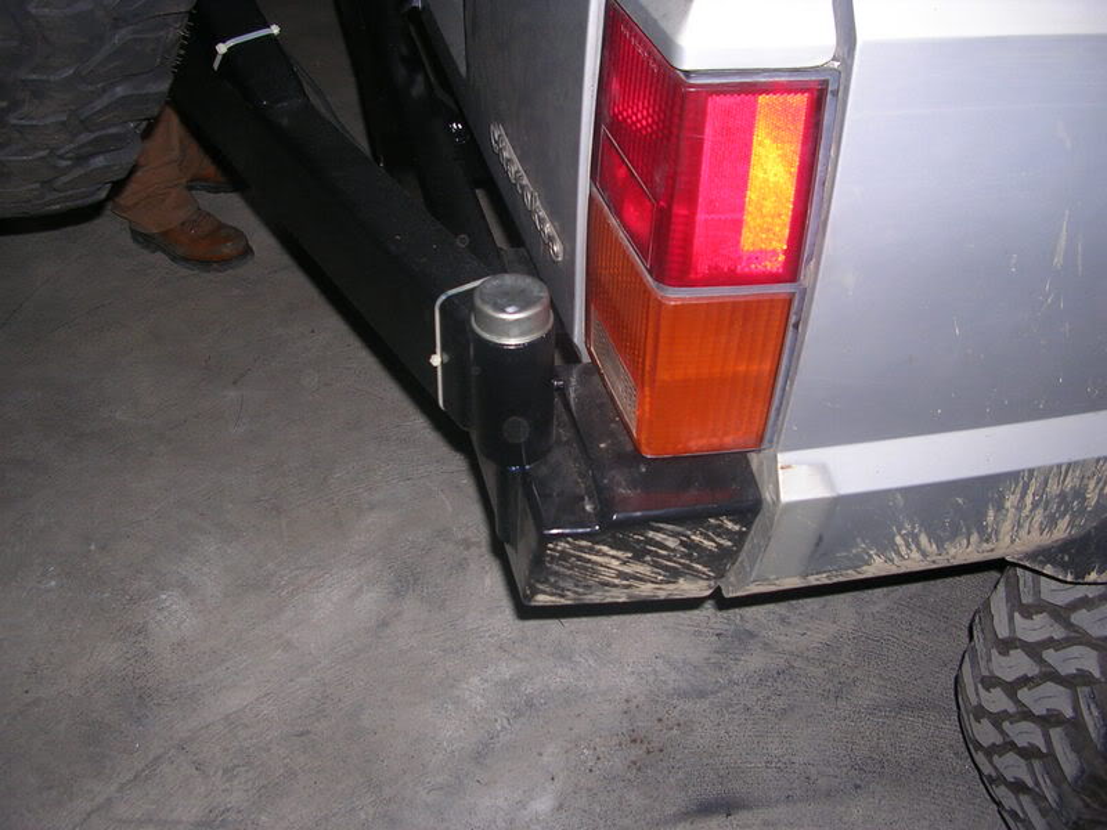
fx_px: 1215
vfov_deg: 37.7
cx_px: 554
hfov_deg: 49.0
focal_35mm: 38
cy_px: 415
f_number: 2.8
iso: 54
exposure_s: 1/60.1
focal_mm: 5.8
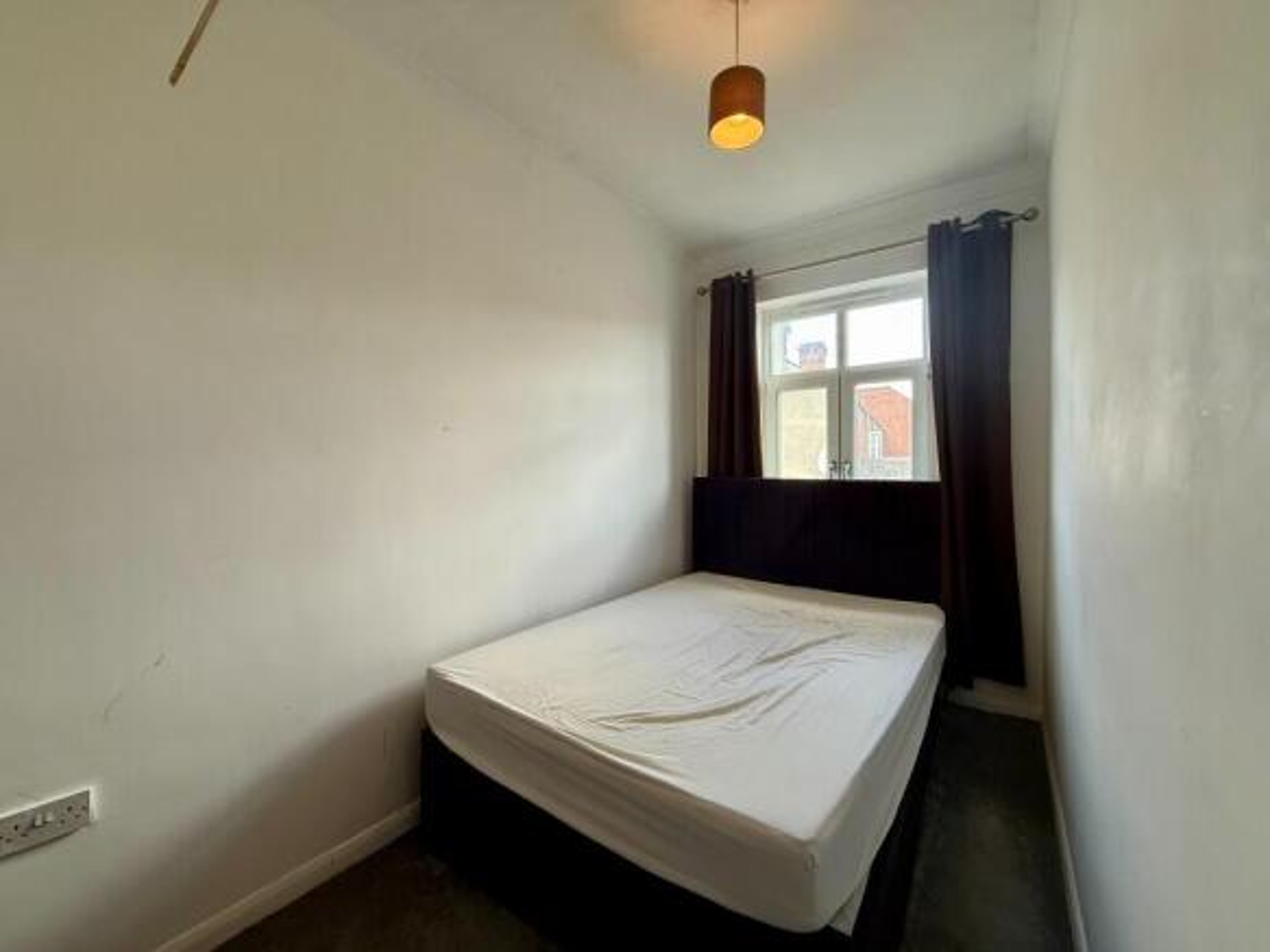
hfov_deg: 102.1
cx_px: 635
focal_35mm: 14
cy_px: 476
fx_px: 514
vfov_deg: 85.7
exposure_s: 1/100
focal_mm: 2.22
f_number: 2.2
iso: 100
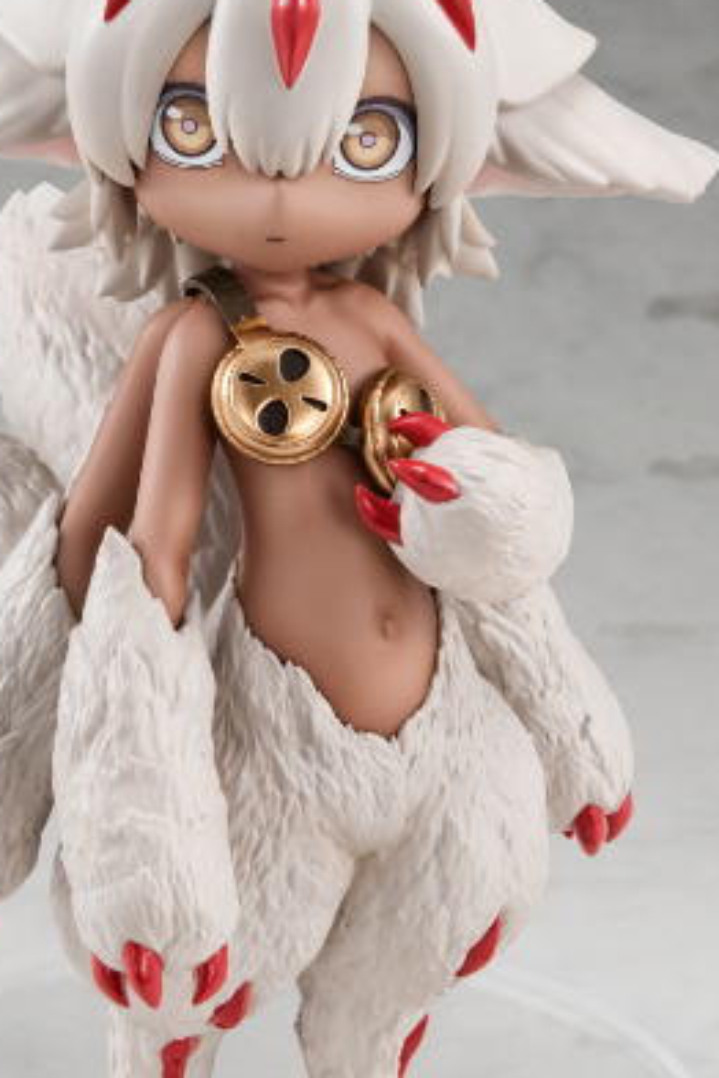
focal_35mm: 122
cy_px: 554
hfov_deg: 11.2
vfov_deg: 16.8
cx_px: 207
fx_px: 3655
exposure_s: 1/15
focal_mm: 60
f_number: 16
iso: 160
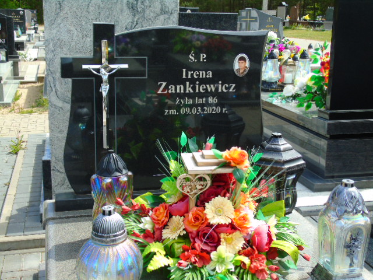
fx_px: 496
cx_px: 186
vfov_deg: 31.5
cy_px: 140
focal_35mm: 46
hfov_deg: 41.2
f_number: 4.1
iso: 80
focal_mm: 8.2
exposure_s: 1/400
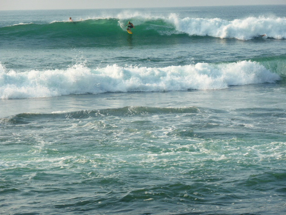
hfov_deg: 10.6
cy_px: 108
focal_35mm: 187
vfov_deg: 7.9
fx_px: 1545
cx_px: 143
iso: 100
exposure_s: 1/400
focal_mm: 33.3
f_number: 5.5
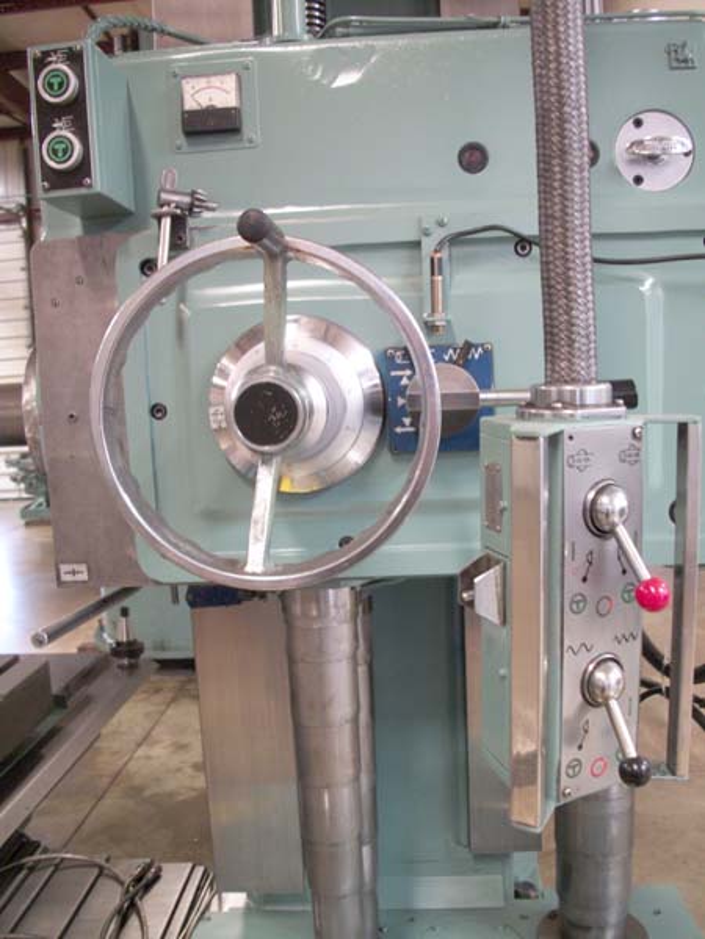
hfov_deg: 44.2
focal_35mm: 32
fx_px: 869
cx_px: 352
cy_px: 470
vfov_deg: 56.8
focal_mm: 5.7
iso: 190
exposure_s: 1/8
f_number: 2.9
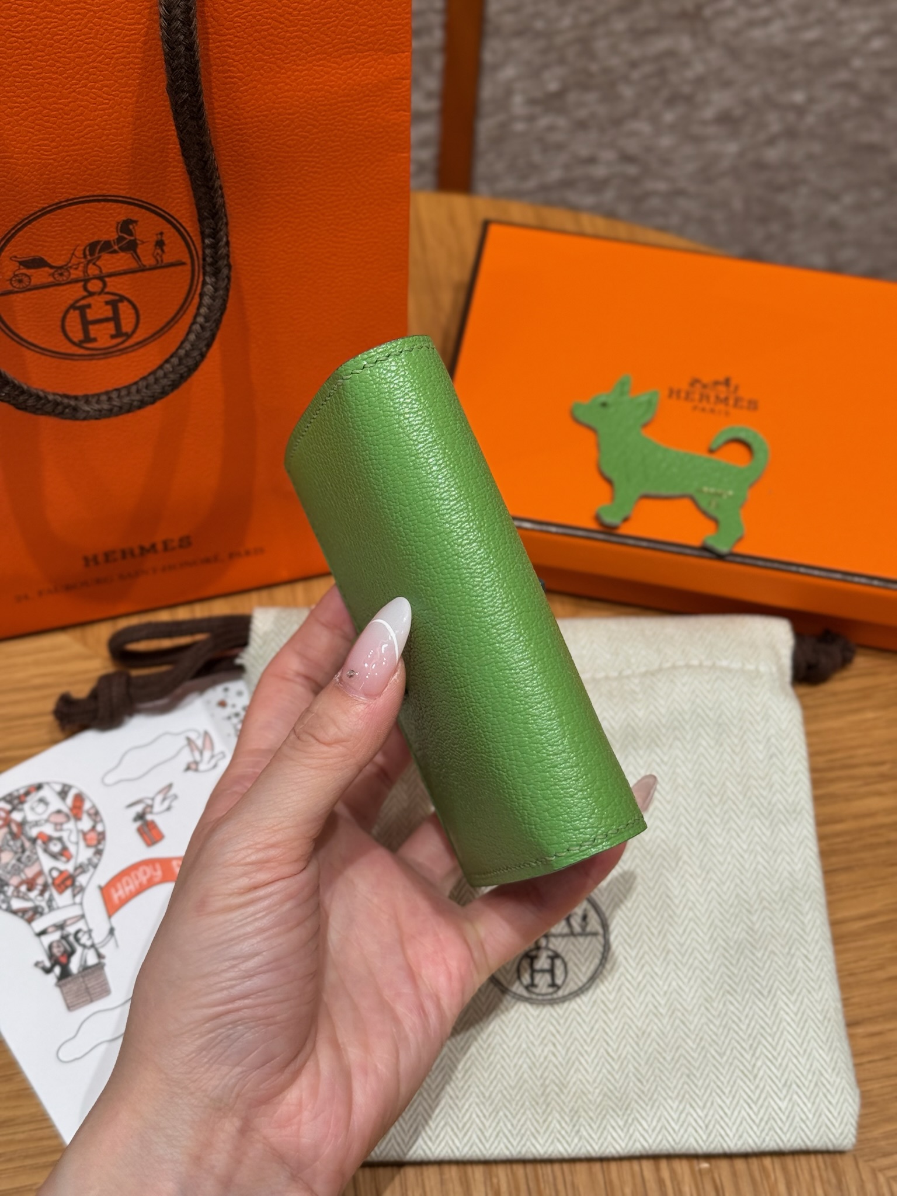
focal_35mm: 48
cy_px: 598
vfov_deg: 39.7
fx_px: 1658
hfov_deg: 30.3
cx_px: 448
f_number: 1.78
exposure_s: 1/121
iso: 80
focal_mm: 6.76
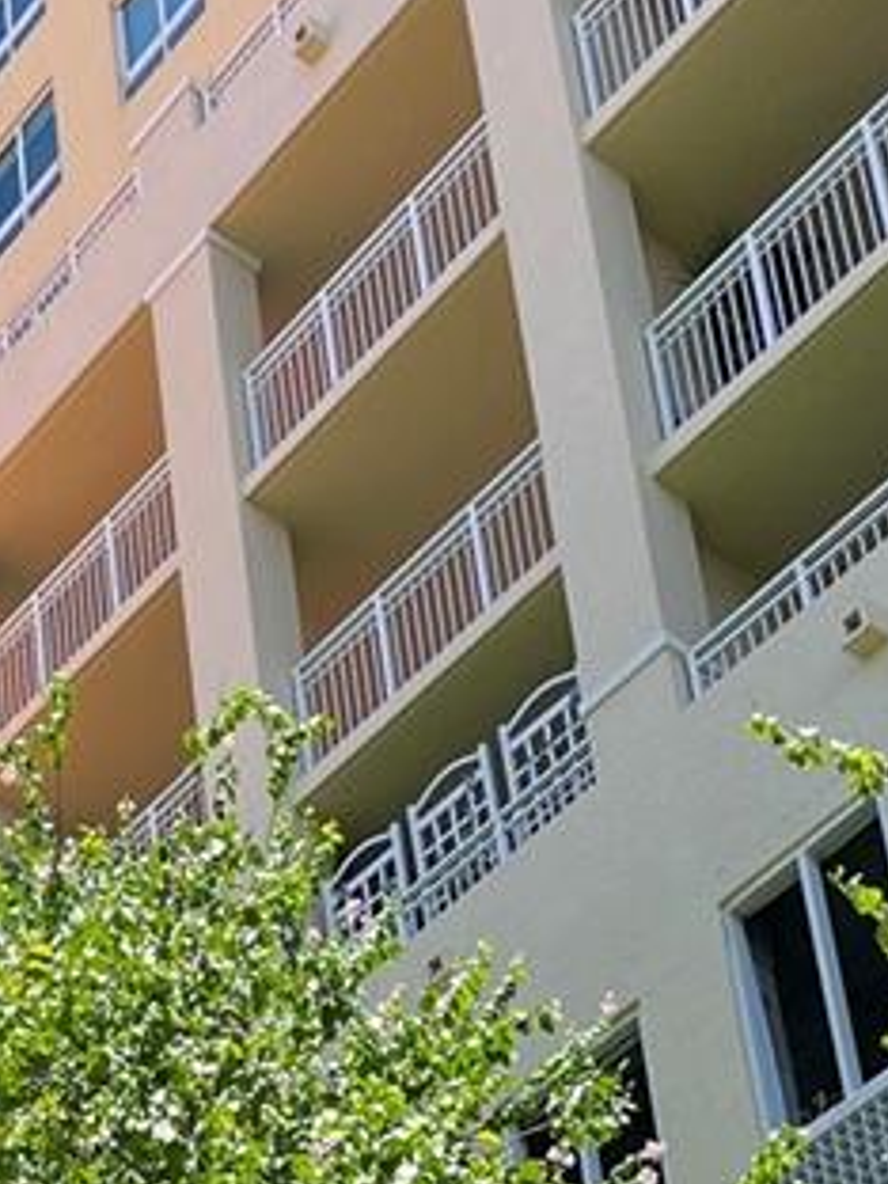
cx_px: -243
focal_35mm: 100
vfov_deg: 17.2
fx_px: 3420
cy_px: 1897
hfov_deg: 14.2
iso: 50
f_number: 1.6
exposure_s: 1/833
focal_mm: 5.1
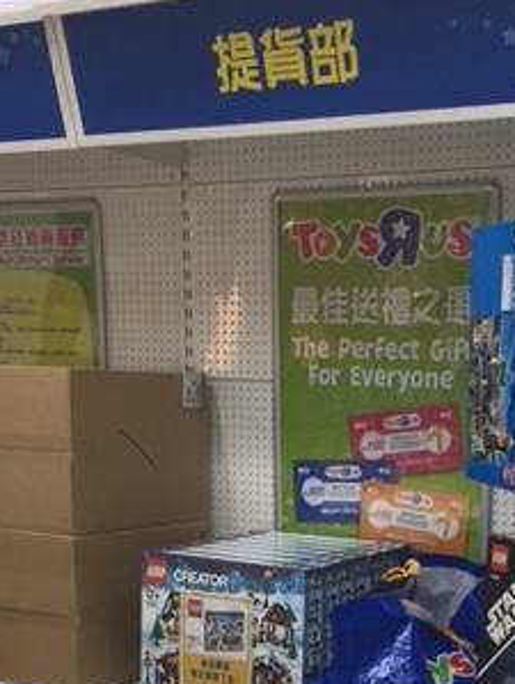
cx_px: 417
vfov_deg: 29.4
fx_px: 1227
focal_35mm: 62
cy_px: 657
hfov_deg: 23.3
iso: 32
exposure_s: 1/40
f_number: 2.2
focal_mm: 4.15
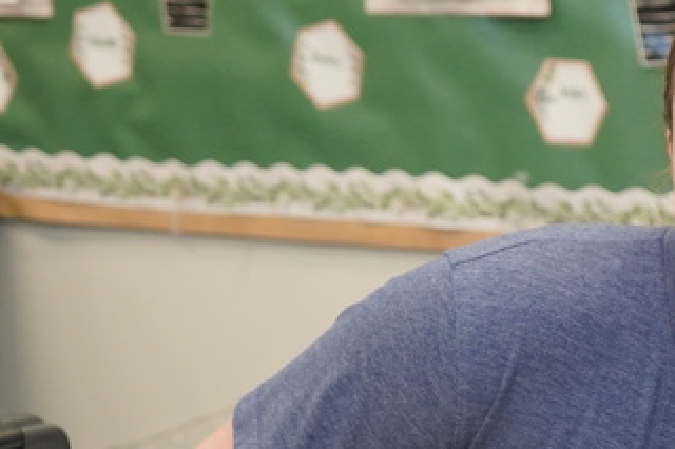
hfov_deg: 17.1
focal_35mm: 112
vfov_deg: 12.1
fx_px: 2099
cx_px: 901
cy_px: 393
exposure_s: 1/160
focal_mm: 35
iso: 3200
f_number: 4
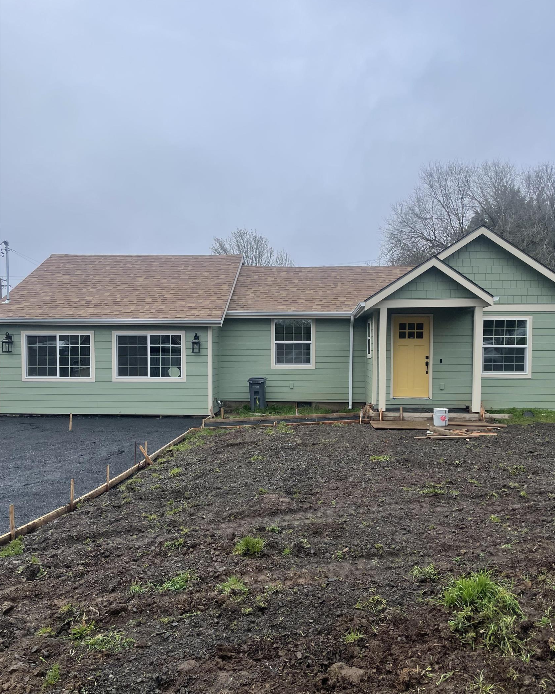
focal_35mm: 28
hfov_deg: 51.5
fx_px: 575
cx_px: 286
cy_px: 375
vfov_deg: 62.1
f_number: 1.6
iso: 32
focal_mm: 4.2
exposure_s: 1/2817
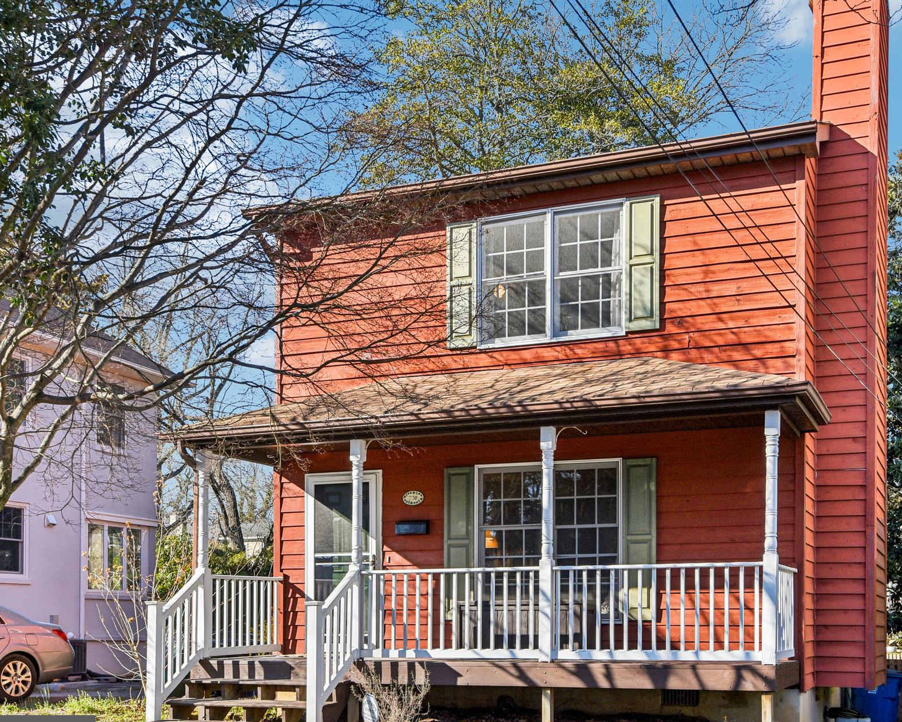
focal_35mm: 39
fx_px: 1041
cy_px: 366
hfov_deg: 46.5
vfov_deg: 38.2
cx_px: 554
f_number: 8
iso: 400
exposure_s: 1/800
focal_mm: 32
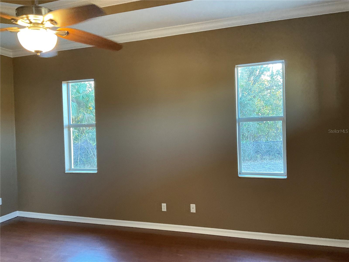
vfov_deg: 48.2
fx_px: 292
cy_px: 131
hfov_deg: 61.7
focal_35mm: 29
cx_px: 174
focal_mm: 3
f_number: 1.8
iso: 200
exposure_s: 1/60
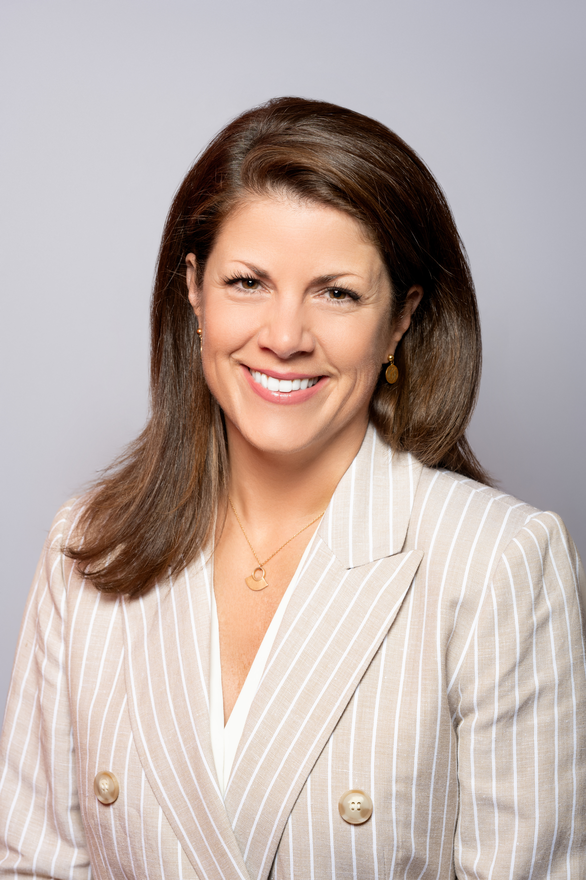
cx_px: 293
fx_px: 2075
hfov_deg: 16.1
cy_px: 440
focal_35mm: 85
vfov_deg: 23.9
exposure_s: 1/200
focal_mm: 85
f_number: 8
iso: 200
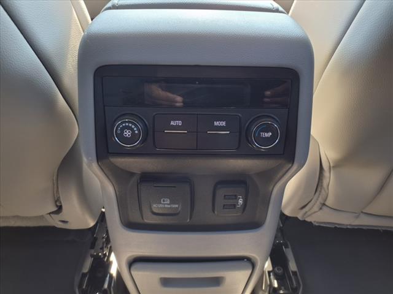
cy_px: 147
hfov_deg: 65.3
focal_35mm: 27
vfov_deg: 51.4
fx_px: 307
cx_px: 196
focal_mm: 3.58
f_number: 1.9
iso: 50
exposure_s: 1/40
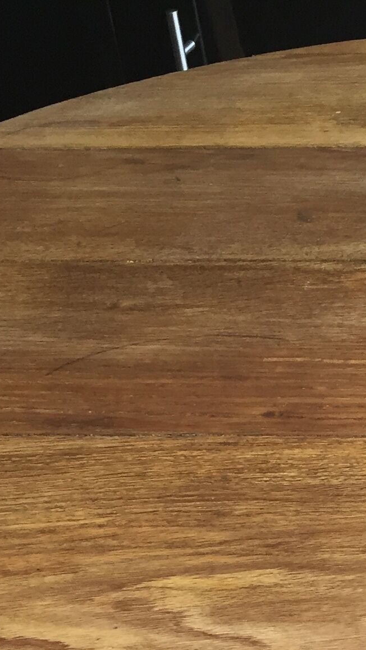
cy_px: 684
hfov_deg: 12.9
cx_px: 543
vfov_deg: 22.8
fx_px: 1535
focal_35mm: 89
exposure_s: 1/33
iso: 50
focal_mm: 4.15
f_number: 2.2
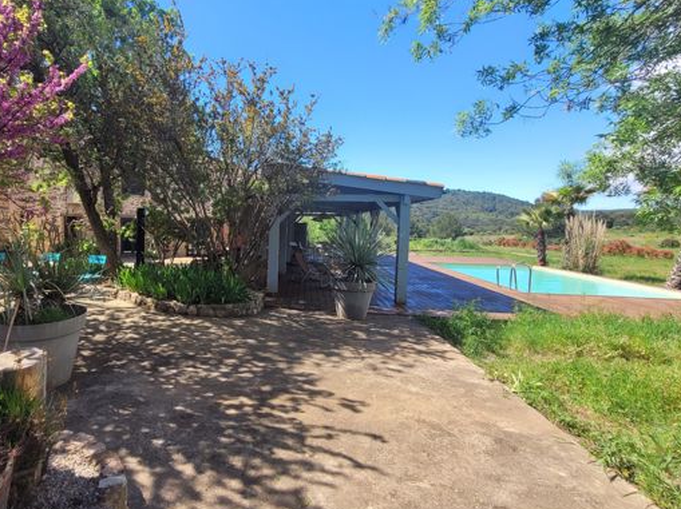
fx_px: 354
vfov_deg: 71.5
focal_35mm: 18
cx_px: 260
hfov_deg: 86.3
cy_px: 239
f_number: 2.2
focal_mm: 1.74
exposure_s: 1/740
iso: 40
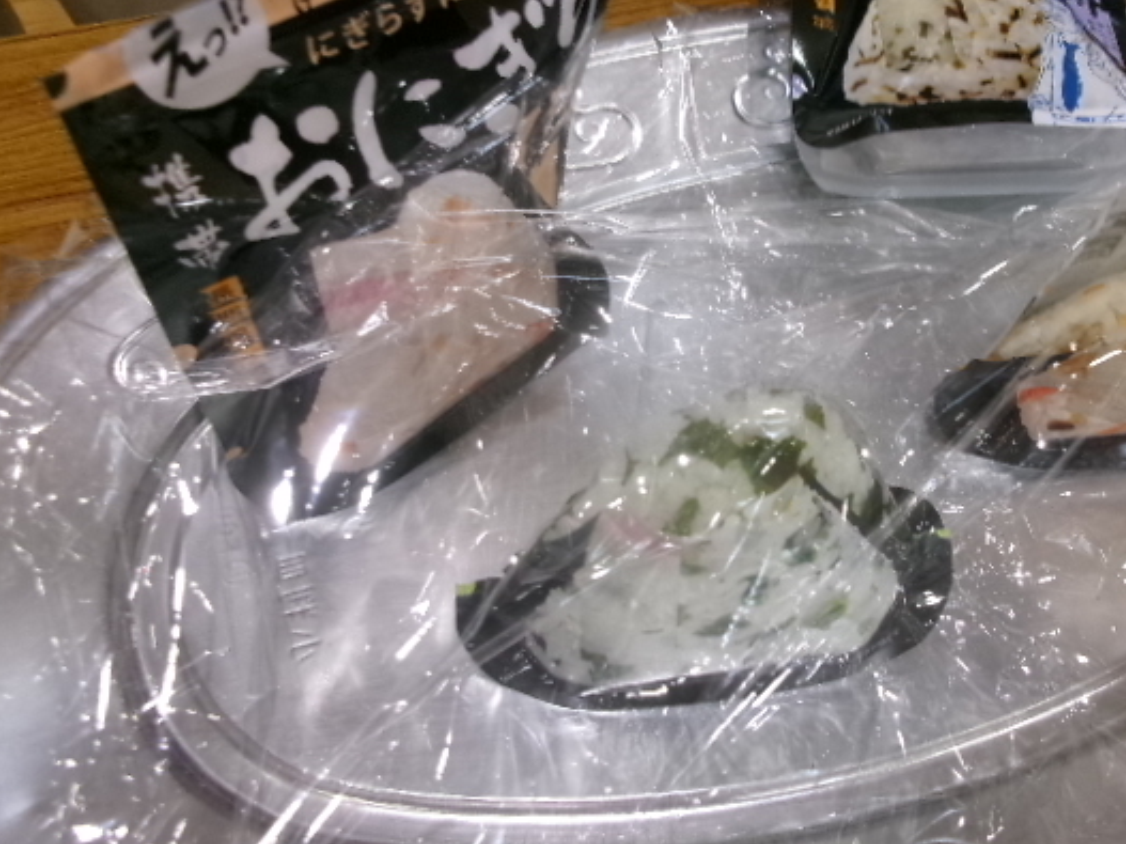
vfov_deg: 41.7
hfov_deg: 53.6
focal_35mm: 34
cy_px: 359
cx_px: 669
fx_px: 1106
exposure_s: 1/60
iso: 328
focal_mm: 5.1
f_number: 3.9
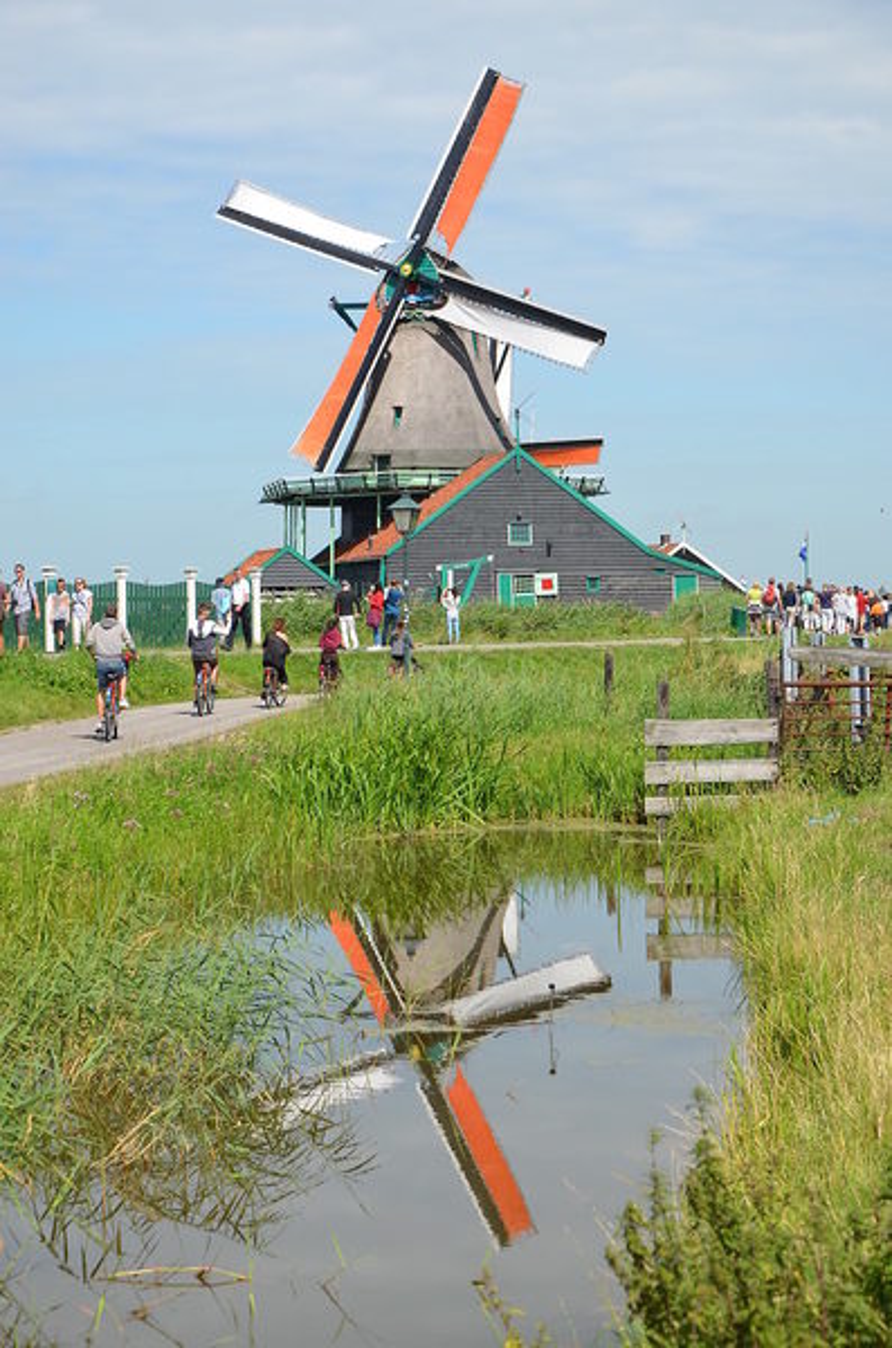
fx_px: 2802
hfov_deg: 18.1
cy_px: 674
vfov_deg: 27.1
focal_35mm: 75
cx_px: 446
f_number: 9
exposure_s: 1/320
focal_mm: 50
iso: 100
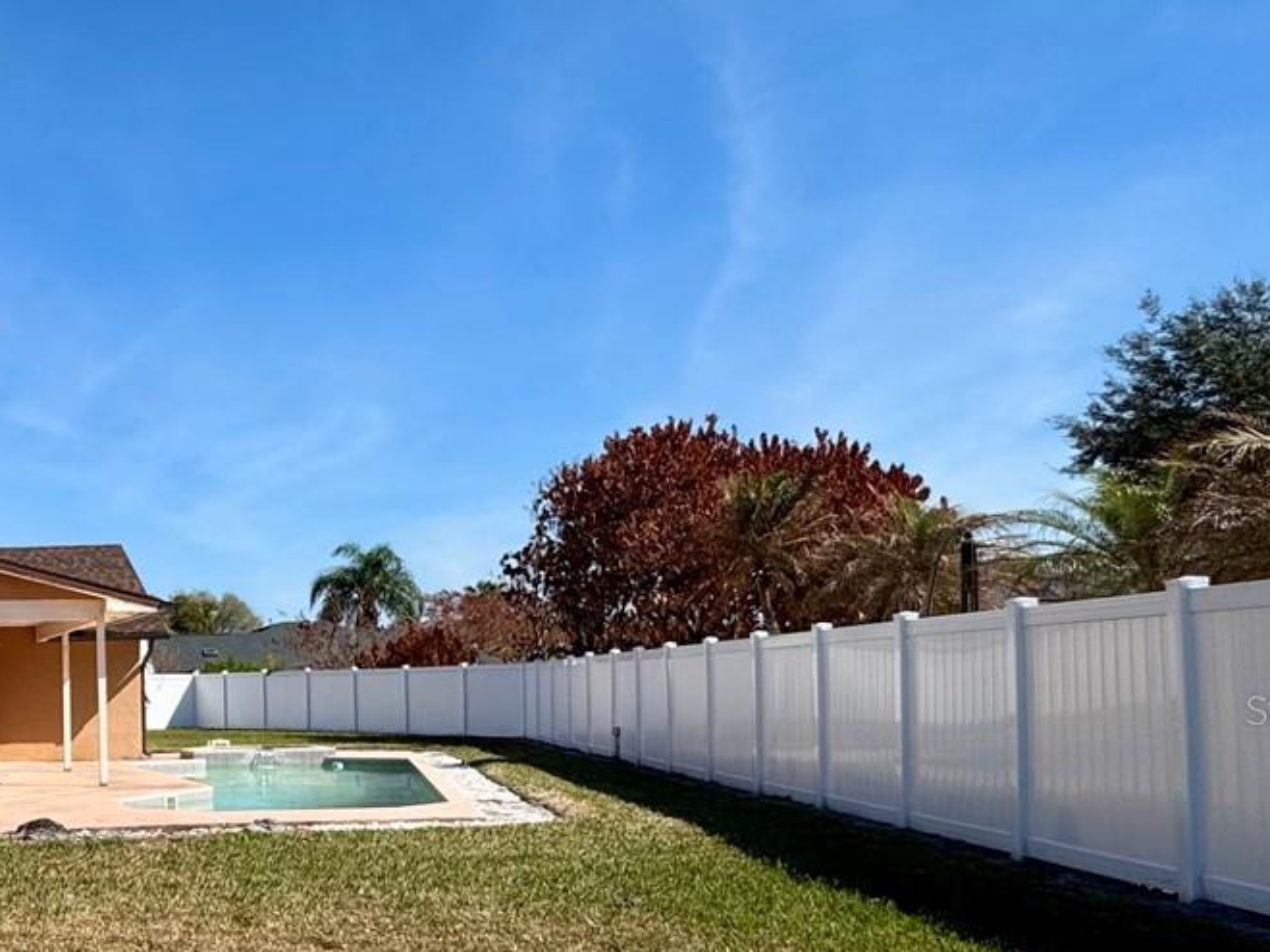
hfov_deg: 42.8
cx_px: -114
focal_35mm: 34
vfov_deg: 40.6
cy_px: 709
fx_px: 1247
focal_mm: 2.22
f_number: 2.2
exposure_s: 1/2208
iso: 50
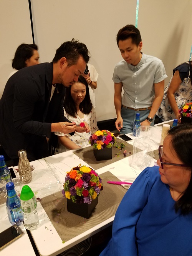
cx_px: 96
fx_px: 192
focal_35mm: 26
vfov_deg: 67.3
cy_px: 128
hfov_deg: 53.1
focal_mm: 4.2
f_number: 1.7
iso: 160
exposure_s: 1/33
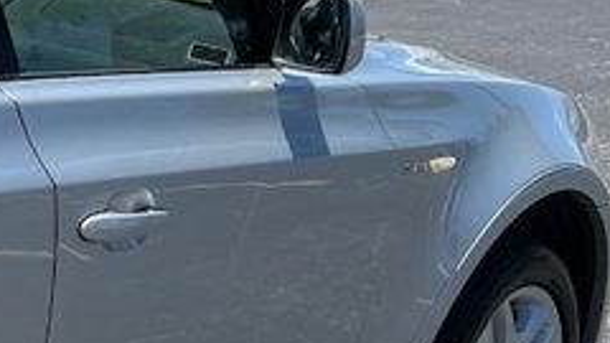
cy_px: 277
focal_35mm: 121
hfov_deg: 15.2
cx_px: -506
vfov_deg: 10.0
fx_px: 1957
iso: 50
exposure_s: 1/2695
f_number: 1.5
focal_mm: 5.7
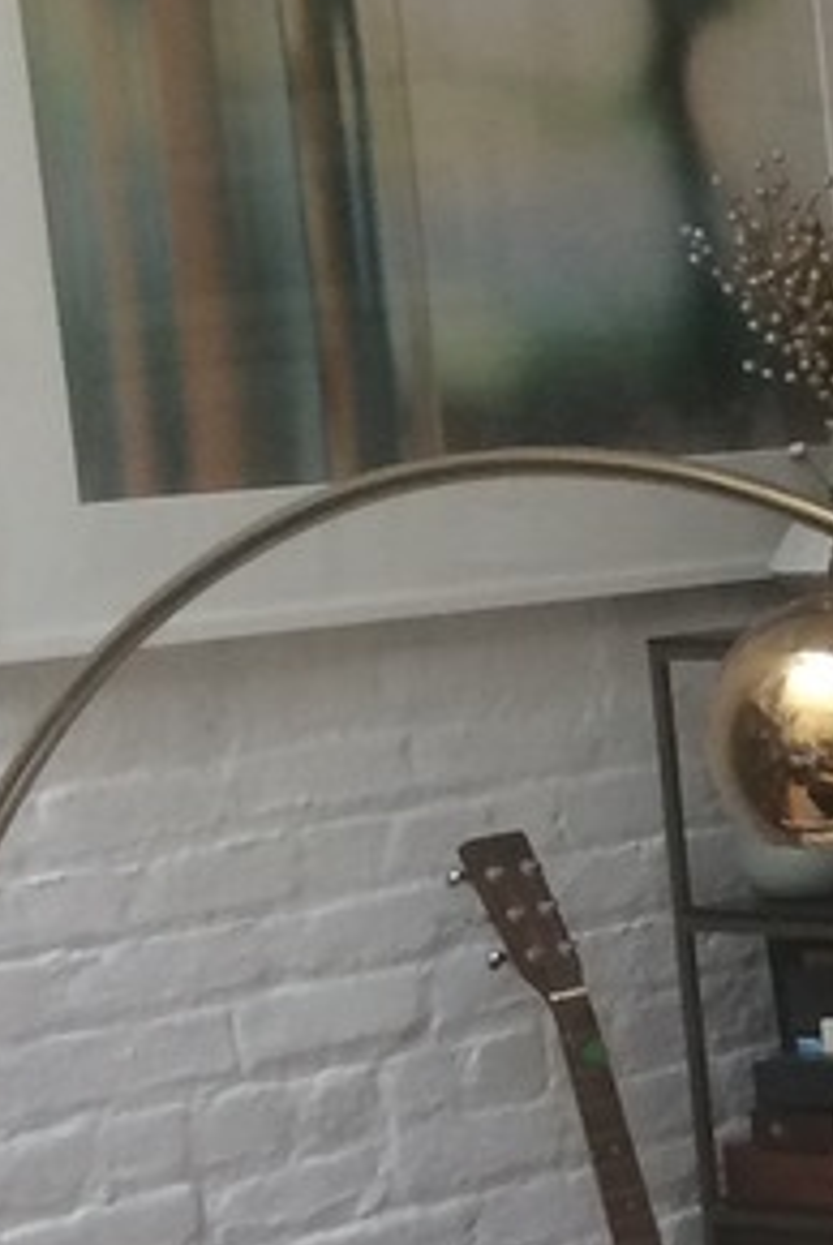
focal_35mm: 133
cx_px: 2370
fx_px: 4605
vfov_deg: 15.3
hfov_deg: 8.8
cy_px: 1013
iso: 40
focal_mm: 4.15
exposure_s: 1/40
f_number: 2.2
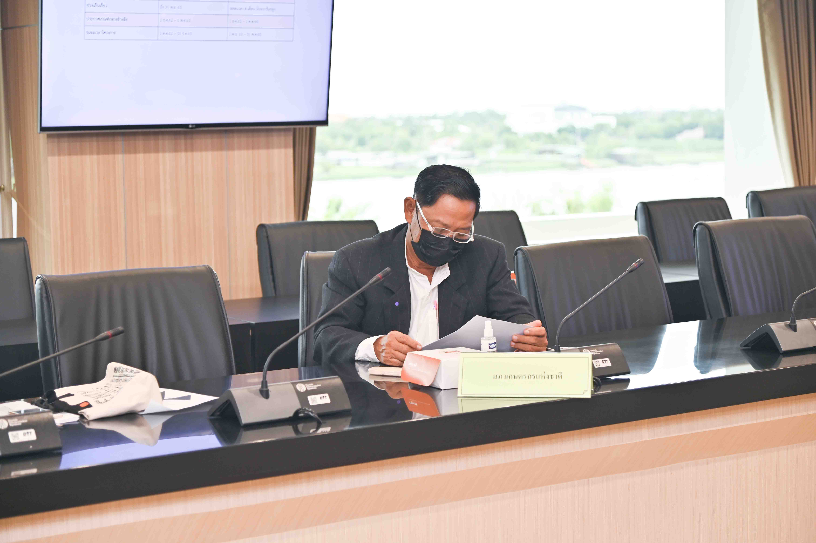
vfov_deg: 18.2
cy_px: 272
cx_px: 408
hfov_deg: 27.0
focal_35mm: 75
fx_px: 1699
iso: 200
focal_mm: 75
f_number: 4.5
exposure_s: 1/80
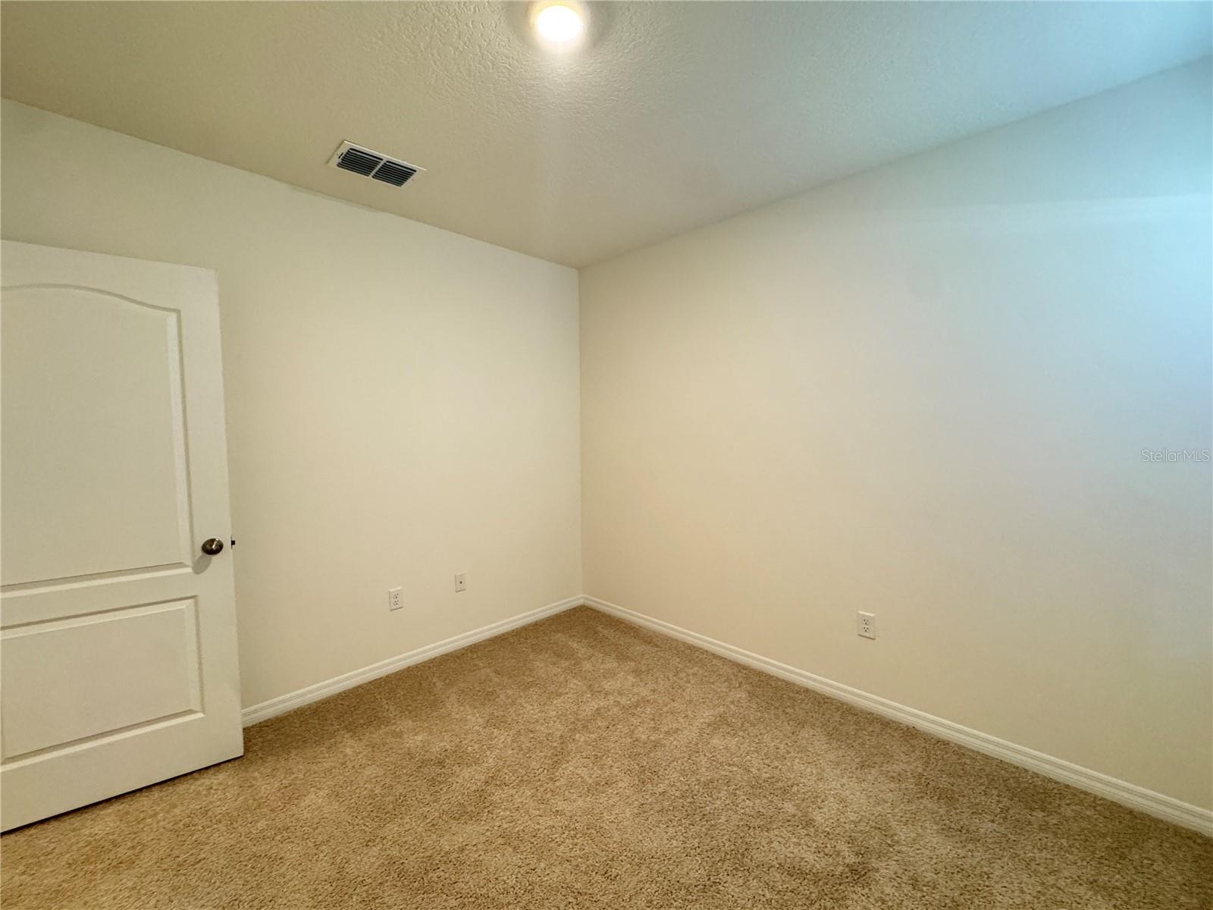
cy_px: 455
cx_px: 606
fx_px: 491
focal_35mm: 14
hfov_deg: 102.1
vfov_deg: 85.7
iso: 400
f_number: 2.2
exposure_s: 1/60
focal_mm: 2.22
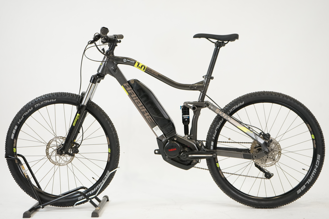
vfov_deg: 23.4
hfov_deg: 34.5
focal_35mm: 58
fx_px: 530
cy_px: 110
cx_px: 164
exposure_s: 1/200
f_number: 5.6
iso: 2000
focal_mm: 58
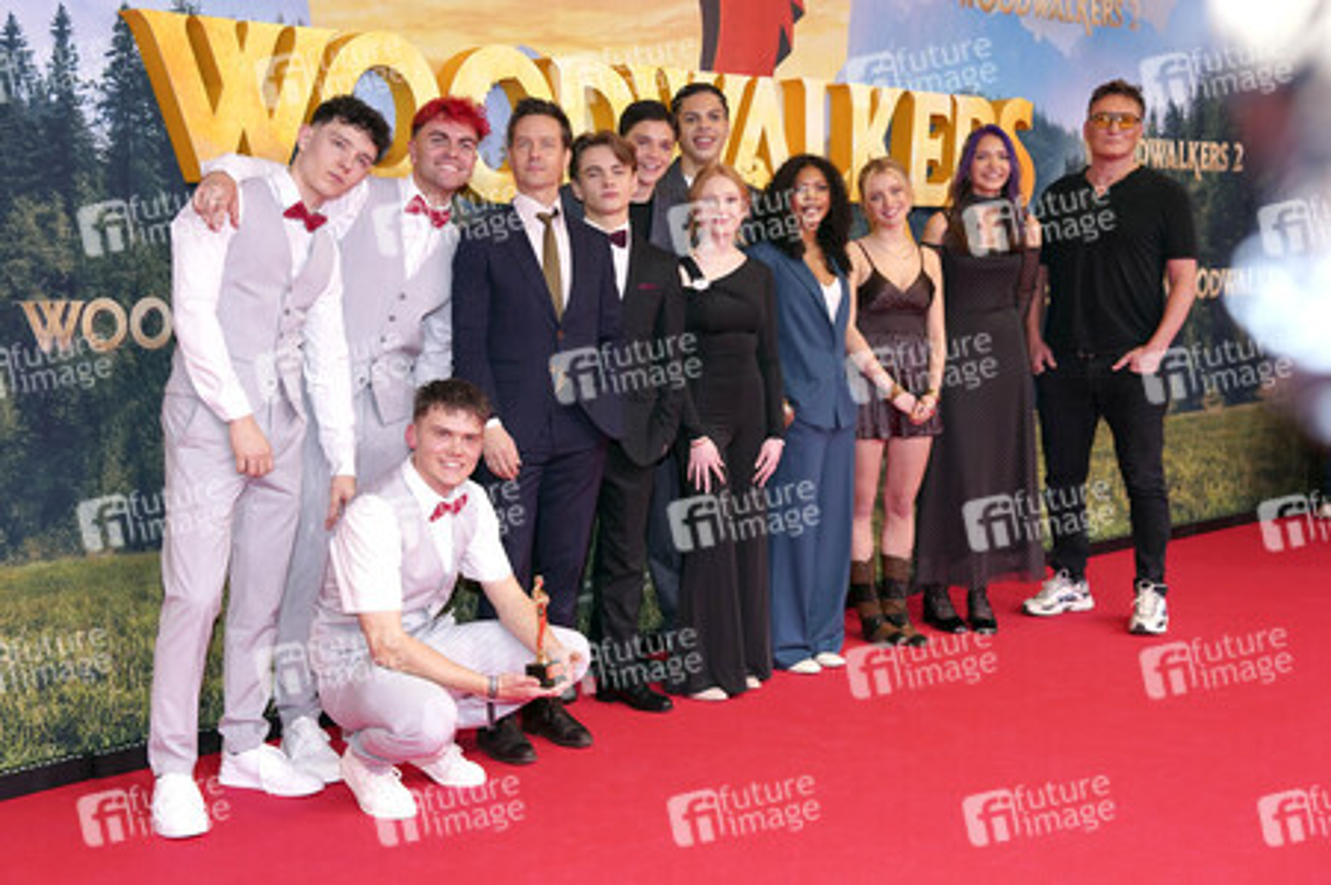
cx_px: 666
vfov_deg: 29.2
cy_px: 442
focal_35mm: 46
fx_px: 1699
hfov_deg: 42.8
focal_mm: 46
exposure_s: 1/250
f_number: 4
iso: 1000
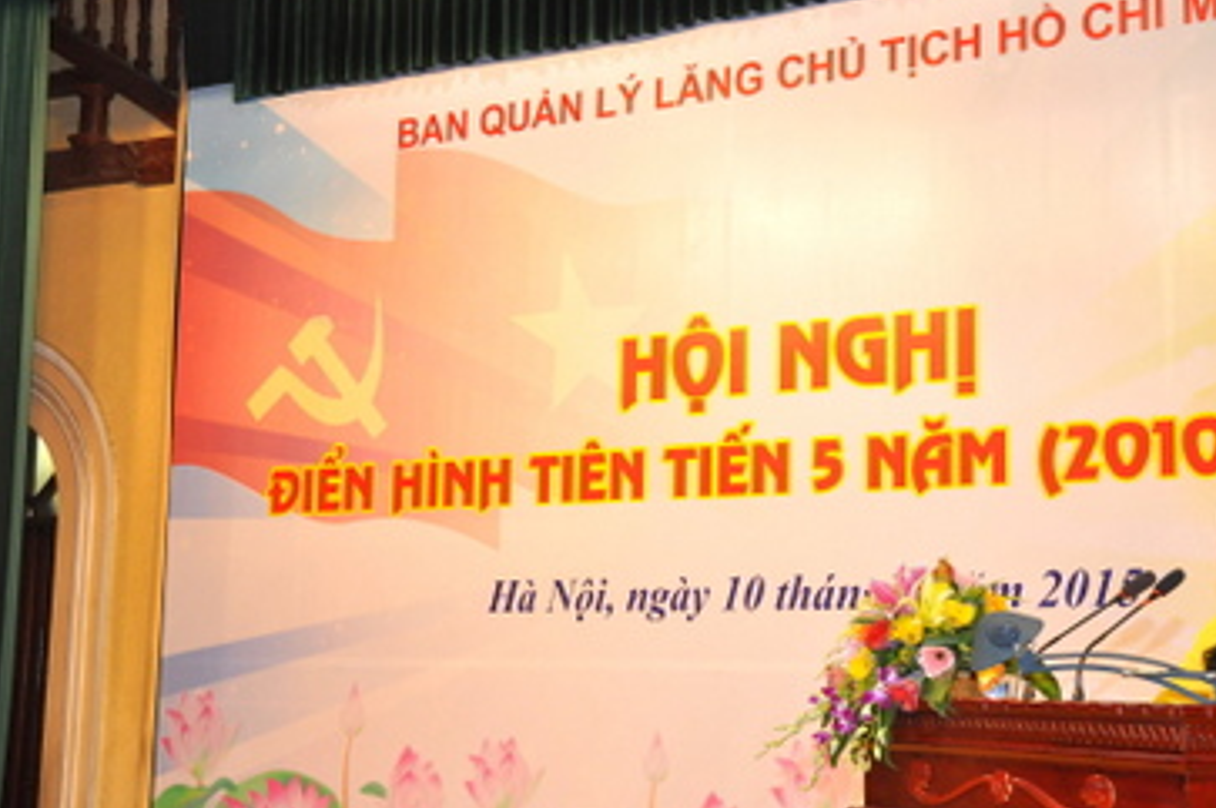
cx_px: 824
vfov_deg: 26.1
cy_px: 453
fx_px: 1744
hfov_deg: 38.0
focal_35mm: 52
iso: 1000
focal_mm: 25
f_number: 7.1
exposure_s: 1/60
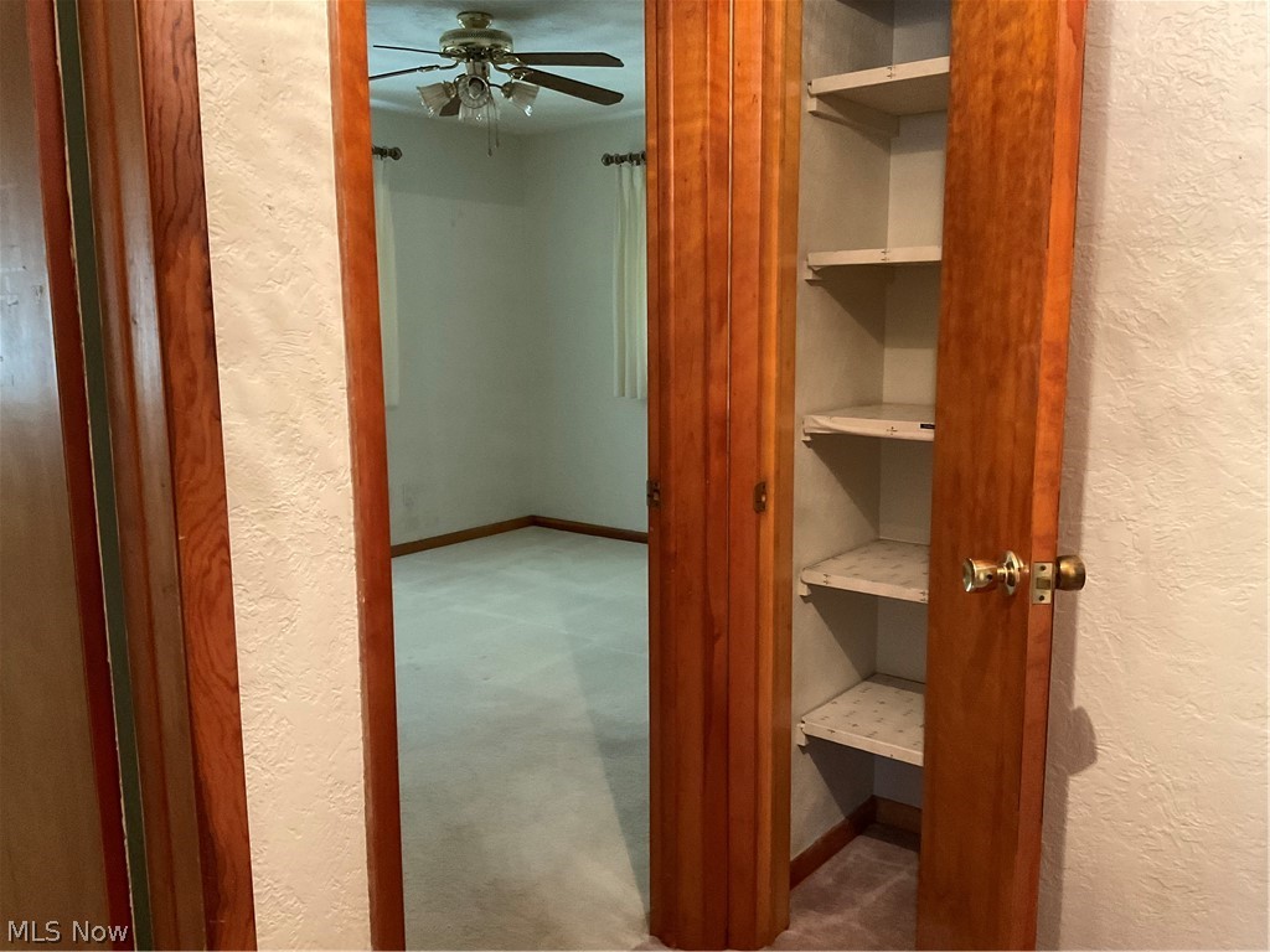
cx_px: 635
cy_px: 476
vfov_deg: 48.2
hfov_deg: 61.7
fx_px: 1064
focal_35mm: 29
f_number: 1.8
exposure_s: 1/30
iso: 400
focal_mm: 3
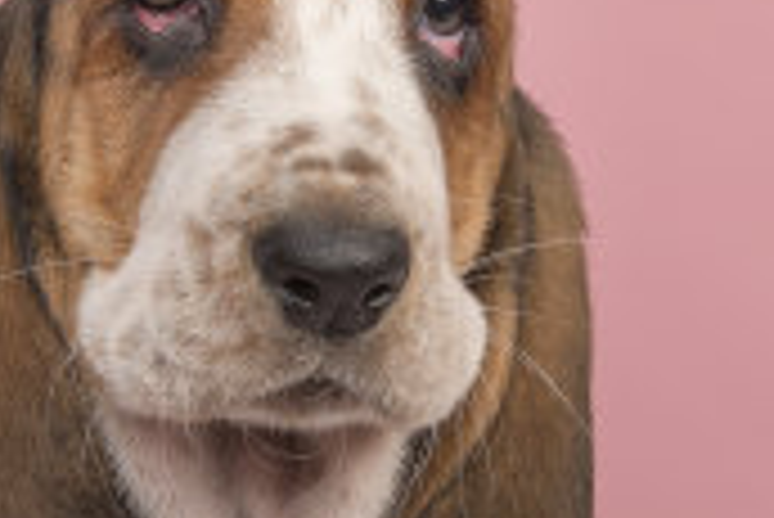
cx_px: 688
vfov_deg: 10.1
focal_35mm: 135
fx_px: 2905
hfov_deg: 15.0
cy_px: 491
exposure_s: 1/160
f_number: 11
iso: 100
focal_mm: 38
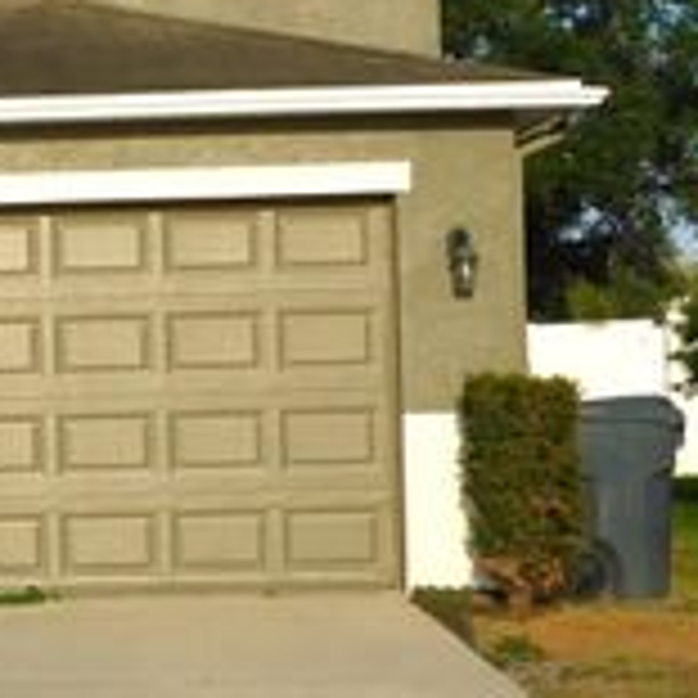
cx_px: -275
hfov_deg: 13.0
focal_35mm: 128
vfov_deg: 13.6
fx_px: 2920
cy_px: 281
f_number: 7.4
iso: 125
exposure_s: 1/500
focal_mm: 8
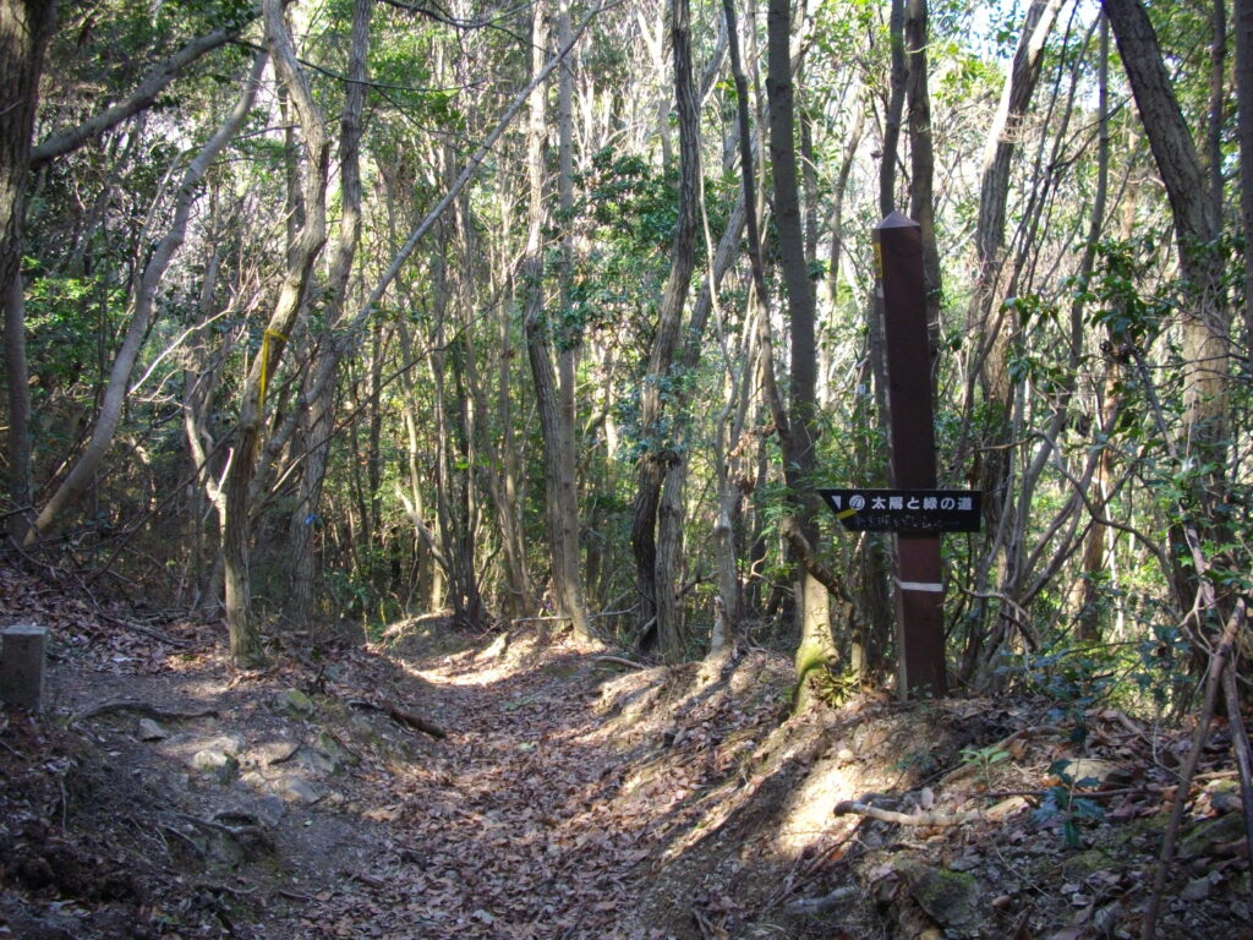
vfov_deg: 38.7
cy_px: 470
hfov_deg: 50.1
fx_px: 1339
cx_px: 626
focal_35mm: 37
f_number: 2.8
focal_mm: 6.2
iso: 163
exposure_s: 1/125
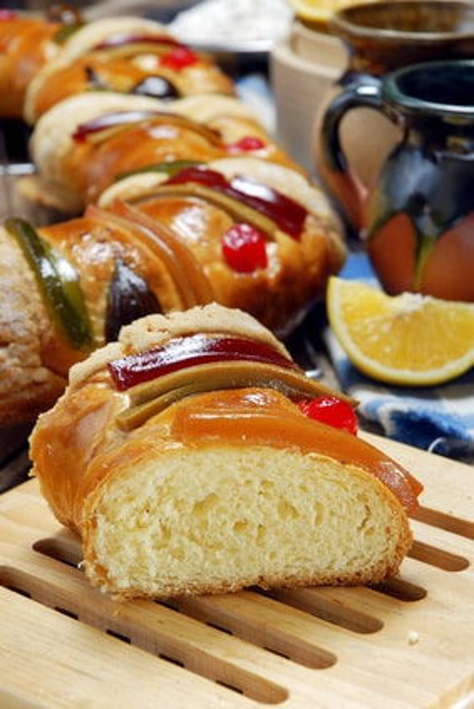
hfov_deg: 13.1
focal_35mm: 105
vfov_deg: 19.4
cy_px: 354
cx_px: 237
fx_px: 2069
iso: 100
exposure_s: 1/60
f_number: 8
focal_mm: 70
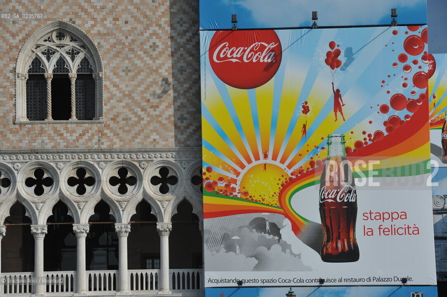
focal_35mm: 145
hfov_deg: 14.2
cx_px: 224
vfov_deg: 9.5
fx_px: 1799
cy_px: 148
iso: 200
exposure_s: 1/640
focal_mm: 145
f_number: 13
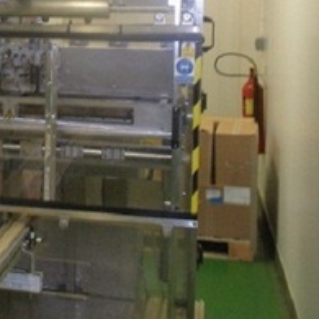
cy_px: 25
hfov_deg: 19.4
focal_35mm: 84
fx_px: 876
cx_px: -70
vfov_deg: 20.2
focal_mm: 6.6
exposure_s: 1/30
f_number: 3.5
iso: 200
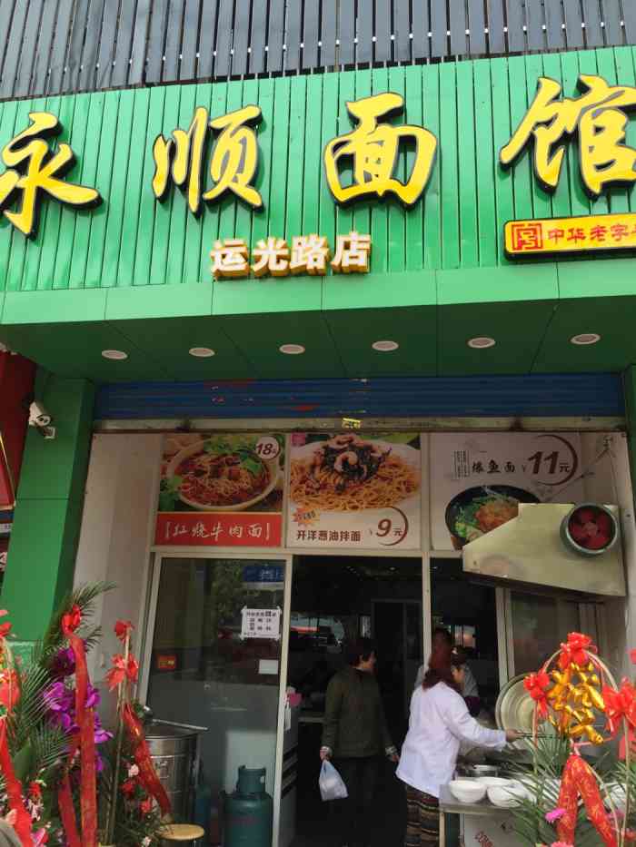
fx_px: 710
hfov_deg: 48.2
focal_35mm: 29
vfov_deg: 61.7
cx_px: 318
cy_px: 424
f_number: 2.2
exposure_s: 1/319
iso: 32
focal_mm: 4.15
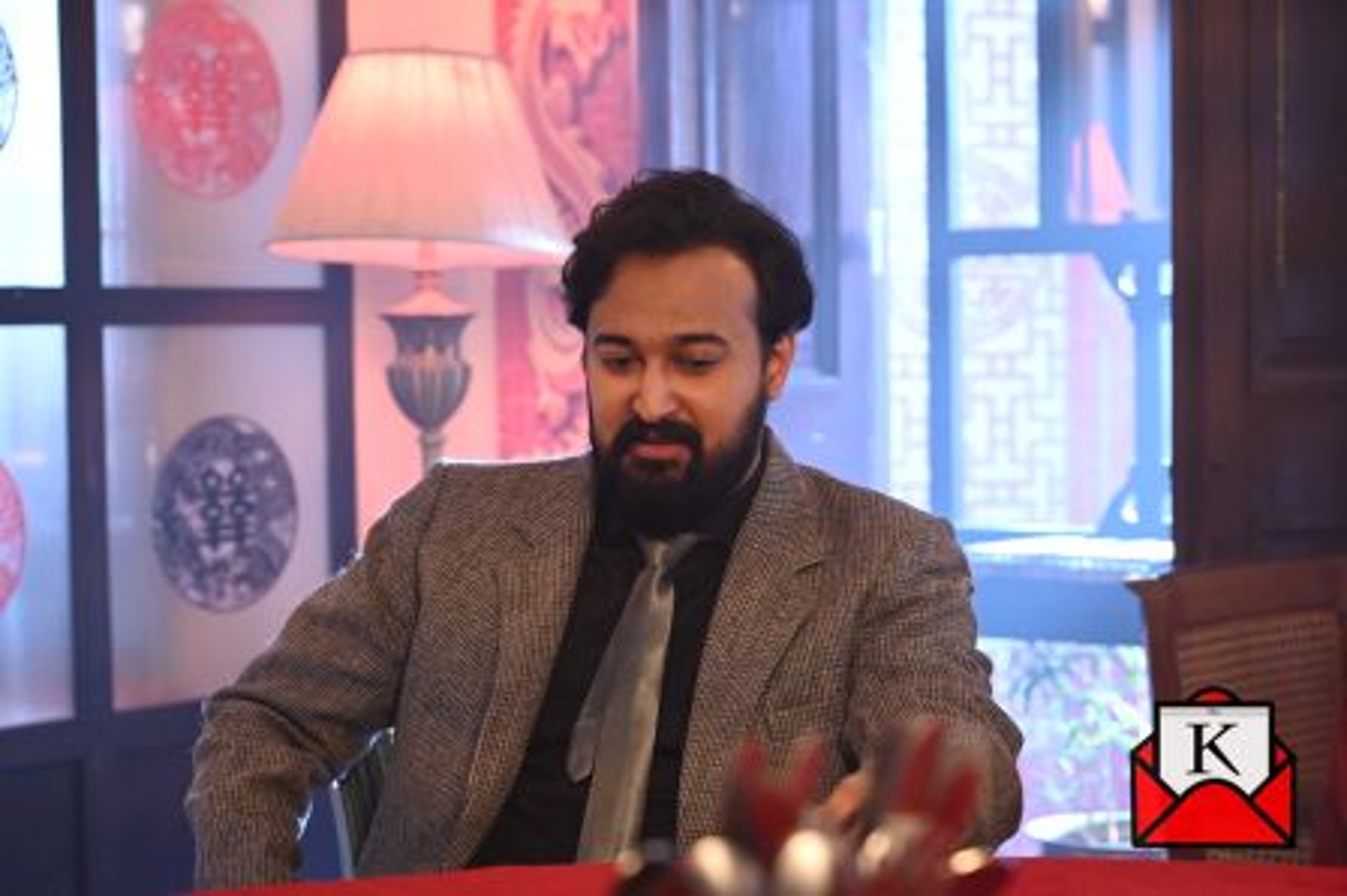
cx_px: 674
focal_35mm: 72
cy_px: 448
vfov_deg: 18.9
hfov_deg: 28.1
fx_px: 2692
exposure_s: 1/60
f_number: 4
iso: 4000
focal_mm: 72
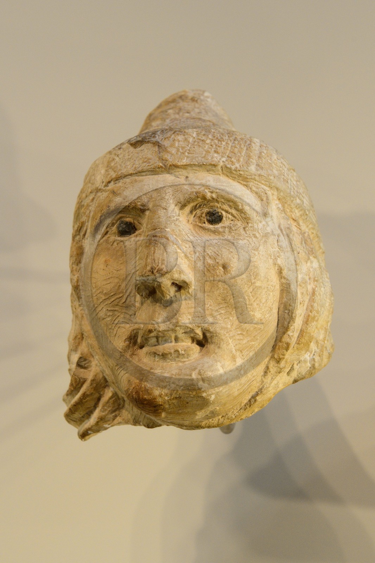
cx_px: 188
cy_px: 282
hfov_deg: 19.4
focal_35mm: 70
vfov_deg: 28.8
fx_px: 1094
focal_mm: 70
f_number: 8
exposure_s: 1/50
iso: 1600
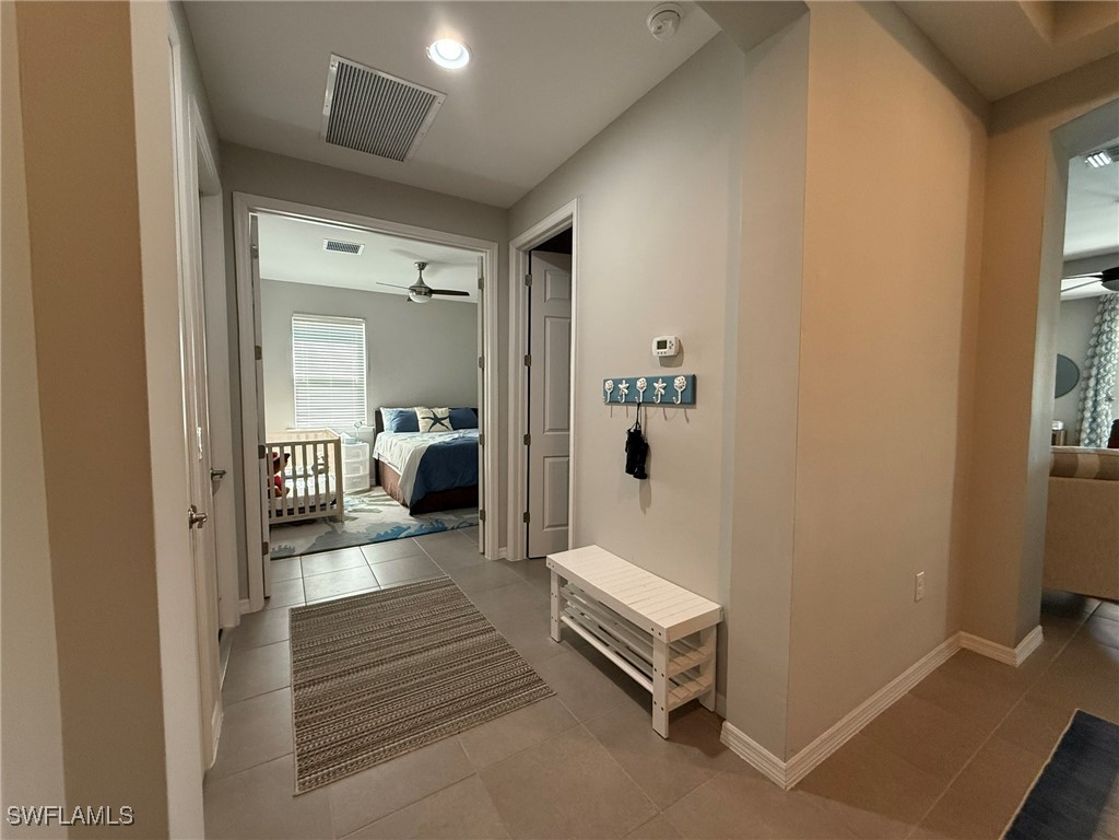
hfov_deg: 102.1
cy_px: 420
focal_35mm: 14
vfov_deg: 85.7
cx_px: 560
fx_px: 453
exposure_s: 1/120
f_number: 2.2
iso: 400
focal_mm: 2.22
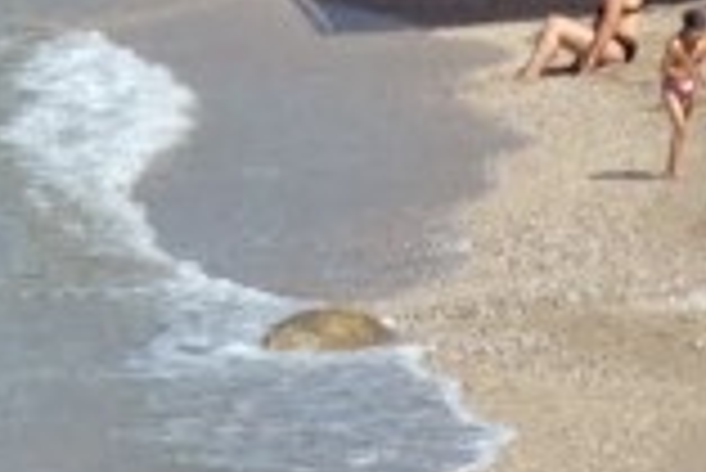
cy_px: -872
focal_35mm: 1477
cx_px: -200
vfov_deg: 0.9
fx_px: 28985
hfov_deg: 1.4
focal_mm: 135
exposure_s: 1/1250
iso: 200
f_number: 5.6
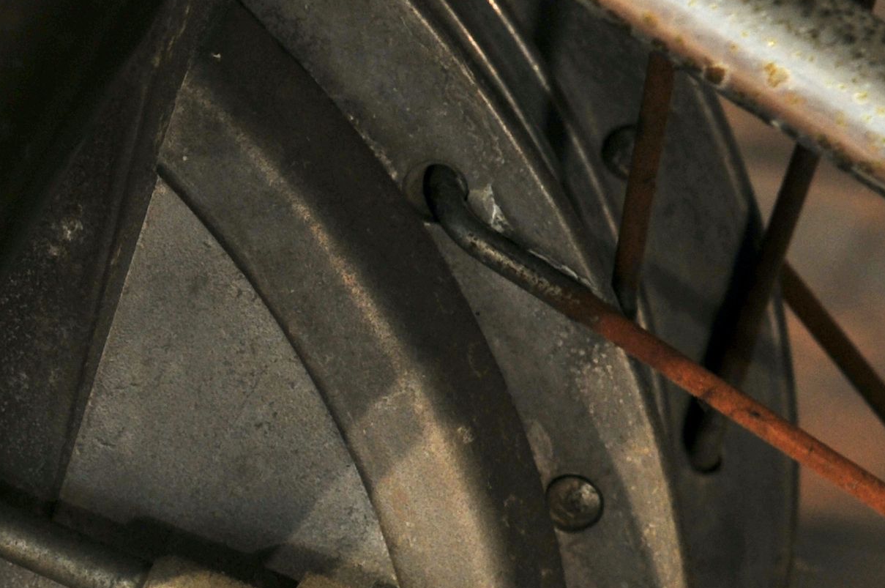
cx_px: -152
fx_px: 5745
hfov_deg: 8.7
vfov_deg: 5.8
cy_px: 568
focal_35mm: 234
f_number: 6.3
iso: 200
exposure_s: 1/2
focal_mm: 44
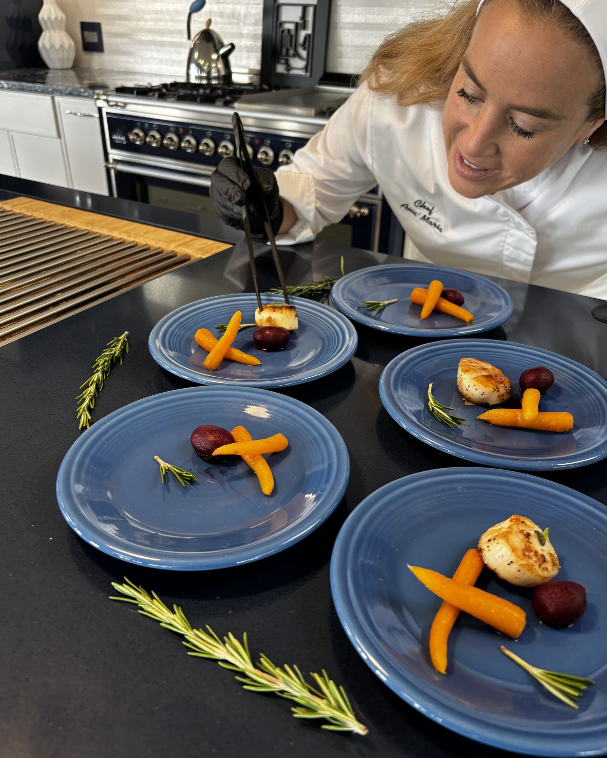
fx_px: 629
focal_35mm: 28
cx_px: 305
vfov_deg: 62.2
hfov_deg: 51.5
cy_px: 379
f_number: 1.6
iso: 125
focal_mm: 5.96
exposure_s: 1/120
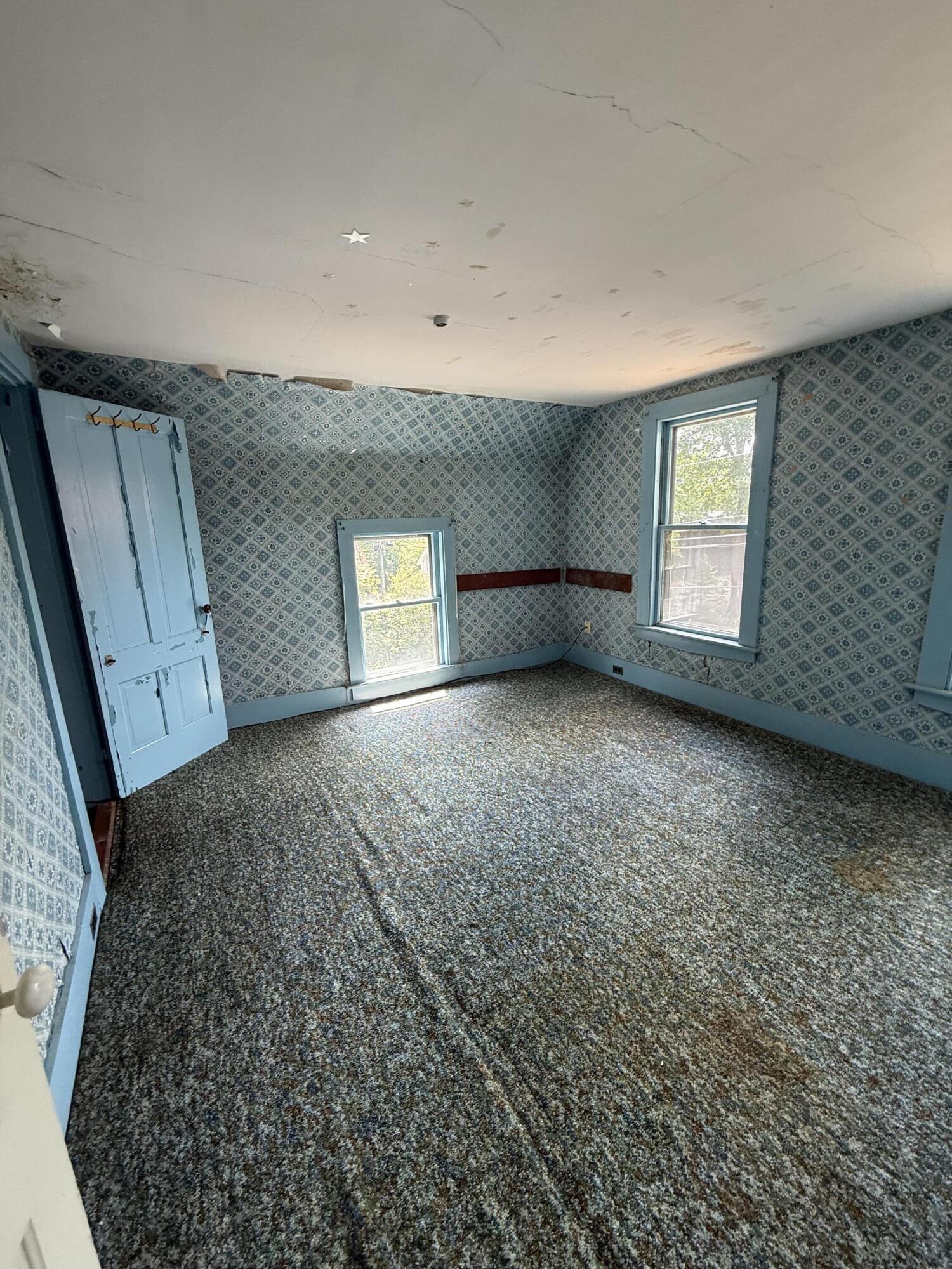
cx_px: 476
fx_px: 513
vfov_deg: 102.1
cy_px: 634
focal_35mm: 14
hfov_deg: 85.7
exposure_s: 1/99
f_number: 2.2
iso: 100
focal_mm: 2.22
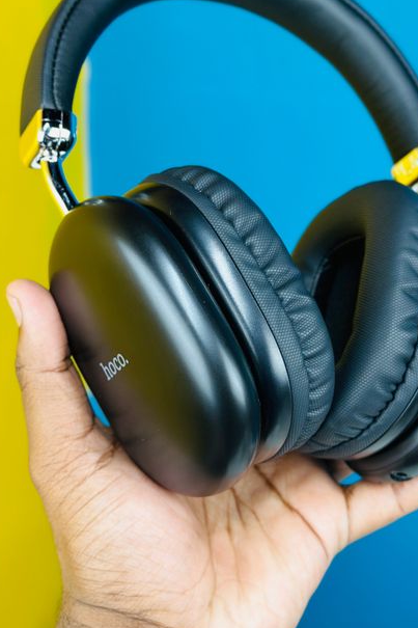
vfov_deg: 30.4
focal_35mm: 66
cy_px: 240
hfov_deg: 20.6
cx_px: 247
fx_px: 1150
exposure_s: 1/50
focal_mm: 6.86
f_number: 1.78
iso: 125
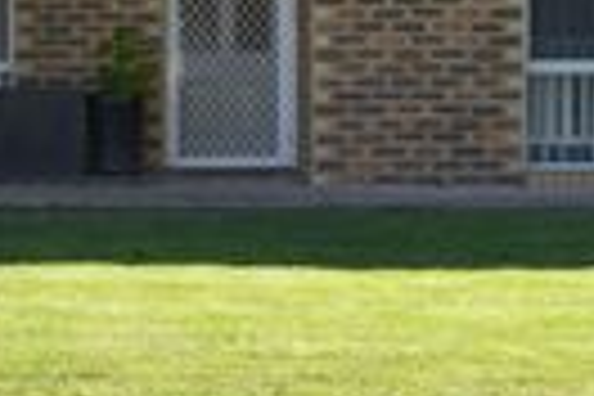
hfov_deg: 18.9
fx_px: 1765
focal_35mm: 107
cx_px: 90
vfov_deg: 12.7
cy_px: 83
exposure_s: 1/250
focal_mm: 20
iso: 100
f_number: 8
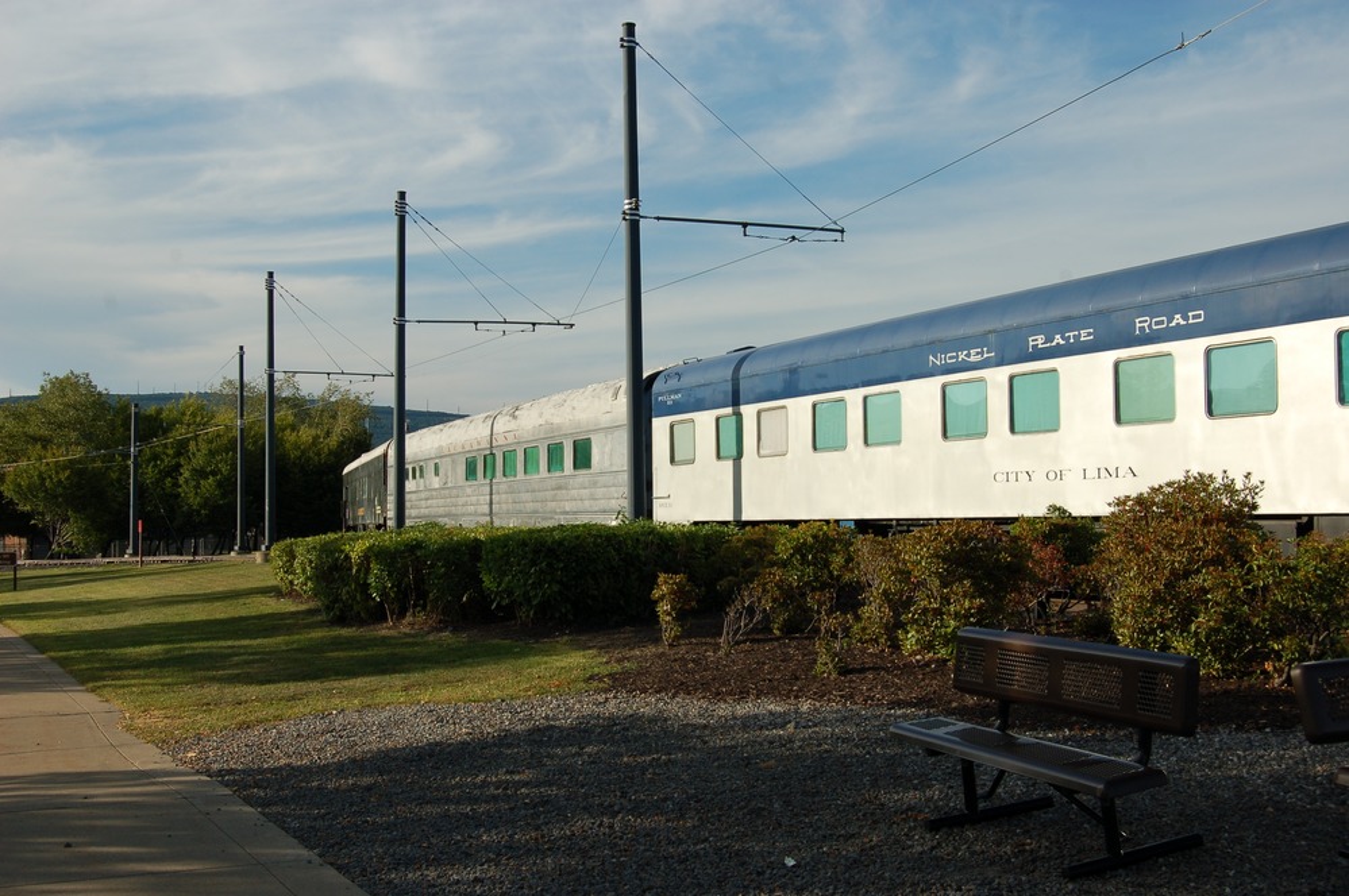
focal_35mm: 46
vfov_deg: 28.9
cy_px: 448
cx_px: 674
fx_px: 1741
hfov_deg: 42.4
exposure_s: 1/320
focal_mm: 31
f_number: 9
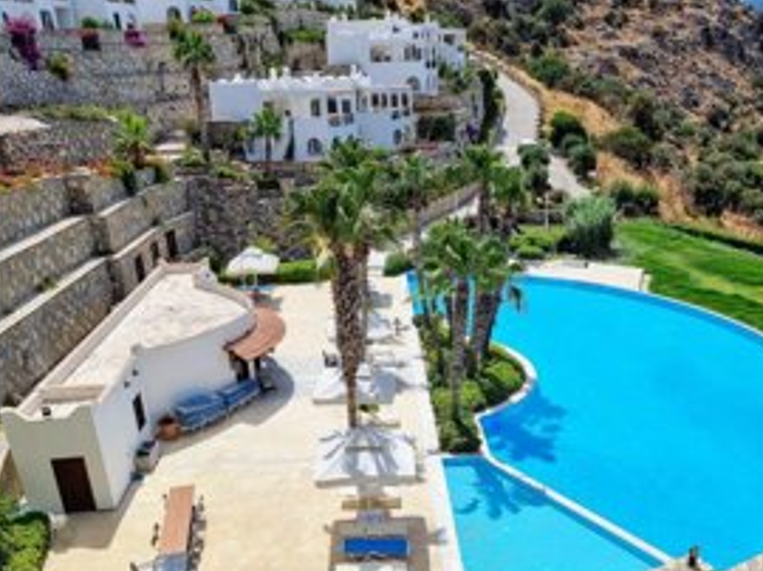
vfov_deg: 43.5
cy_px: 379
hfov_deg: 56.7
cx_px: 428
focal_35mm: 32
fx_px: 705
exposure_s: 1/1968
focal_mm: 6.7
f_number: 1.8
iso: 50
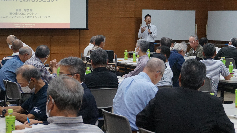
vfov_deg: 14.1
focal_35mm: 86
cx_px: 125
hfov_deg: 24.8
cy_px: 44
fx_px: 539
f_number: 5.6
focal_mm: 35
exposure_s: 1/160
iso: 2000
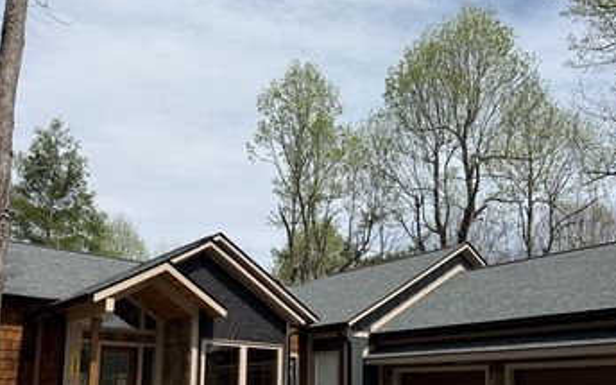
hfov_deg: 52.7
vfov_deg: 33.6
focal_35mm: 37
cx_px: 288
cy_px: 300
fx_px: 621
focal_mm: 6.76
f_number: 1.78
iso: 80
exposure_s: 1/7353
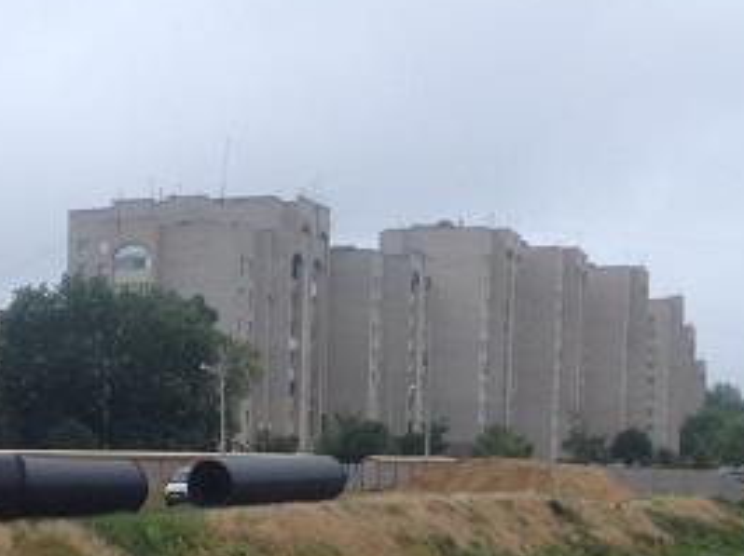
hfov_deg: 22.5
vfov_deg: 16.9
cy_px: 514
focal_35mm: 86
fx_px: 1847
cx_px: 178
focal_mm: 4.28
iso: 50
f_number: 2.4
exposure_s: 1/575
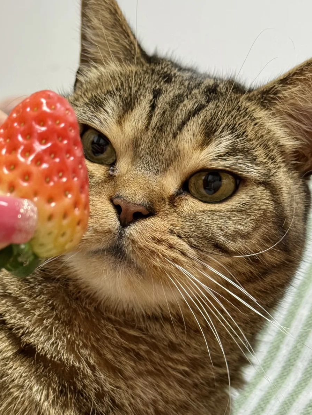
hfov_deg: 25.2
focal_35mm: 58
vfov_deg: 33.2
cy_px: 206
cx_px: 124
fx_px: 697
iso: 160
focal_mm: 6.76
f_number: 1.78
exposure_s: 1/50
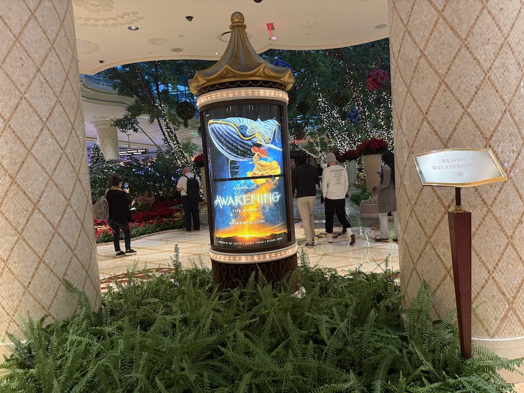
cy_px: 196
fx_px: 363
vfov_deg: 56.8
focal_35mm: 24
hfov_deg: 71.6
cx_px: 262
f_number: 1.78
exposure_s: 1/60
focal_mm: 6.76
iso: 250
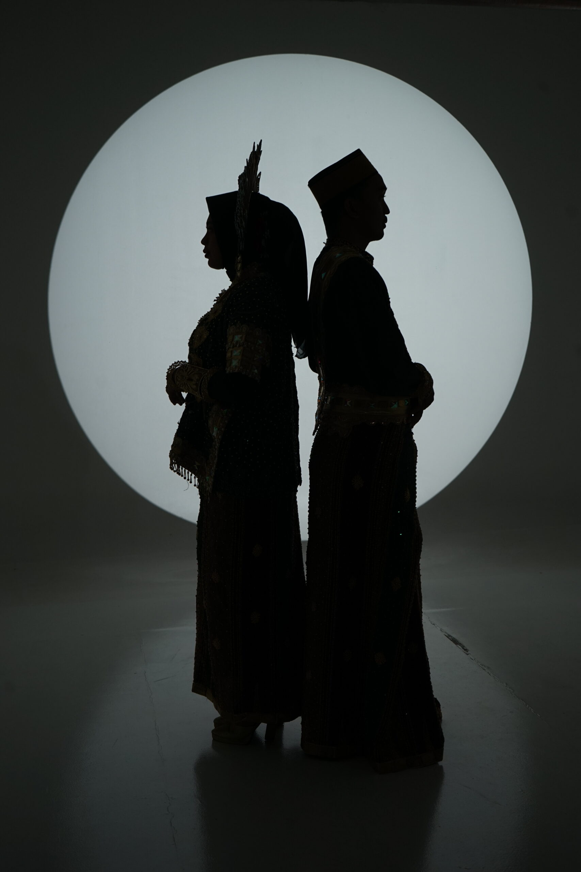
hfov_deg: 31.9
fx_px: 1017
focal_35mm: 42
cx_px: 290
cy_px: 436
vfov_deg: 46.4
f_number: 5.6
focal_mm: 42
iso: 500
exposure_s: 1/125
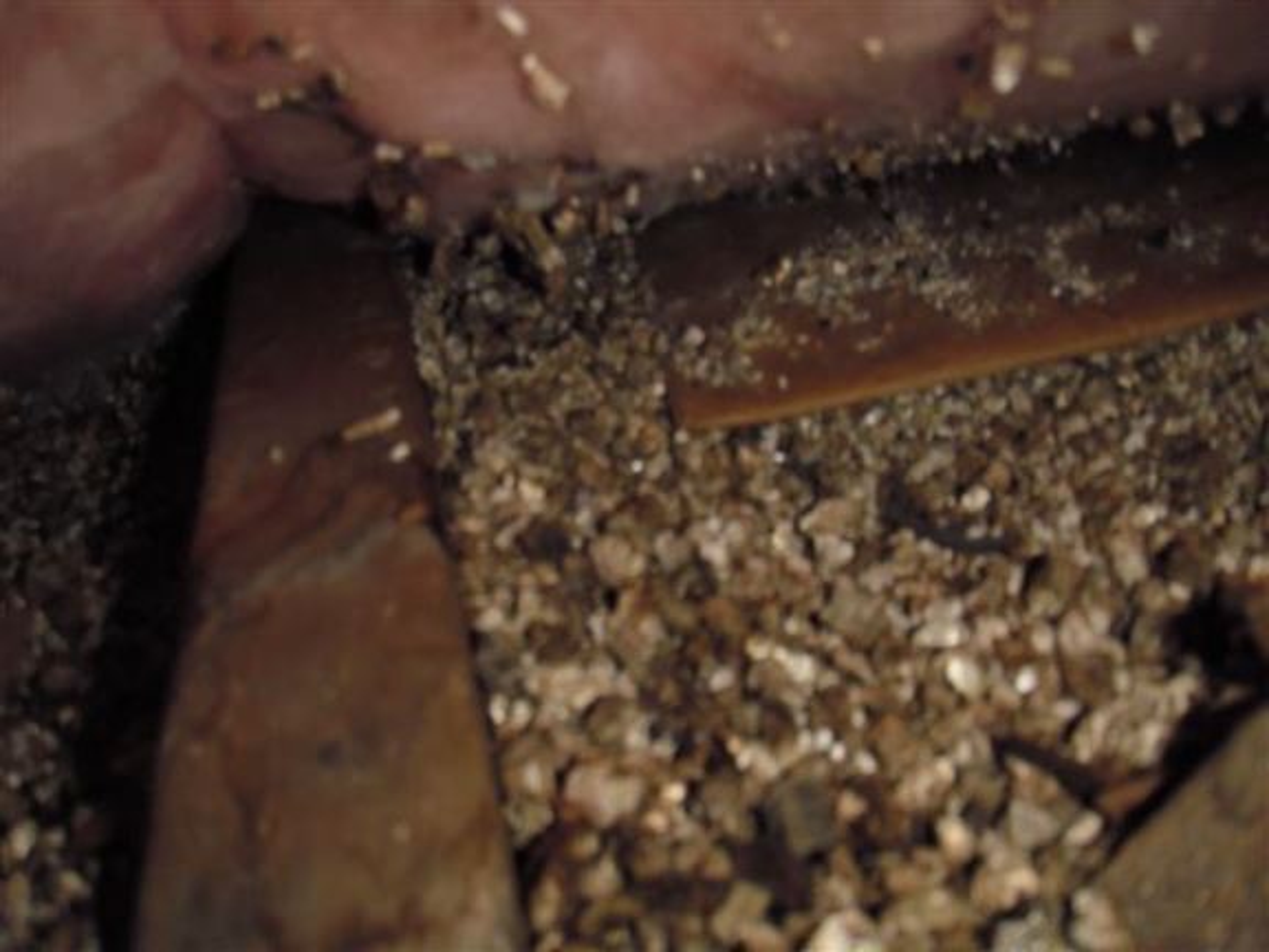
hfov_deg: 49.0
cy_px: 476
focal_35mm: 38
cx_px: 634
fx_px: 1393
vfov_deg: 37.7
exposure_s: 1/30
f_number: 3.5
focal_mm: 6.7
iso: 125
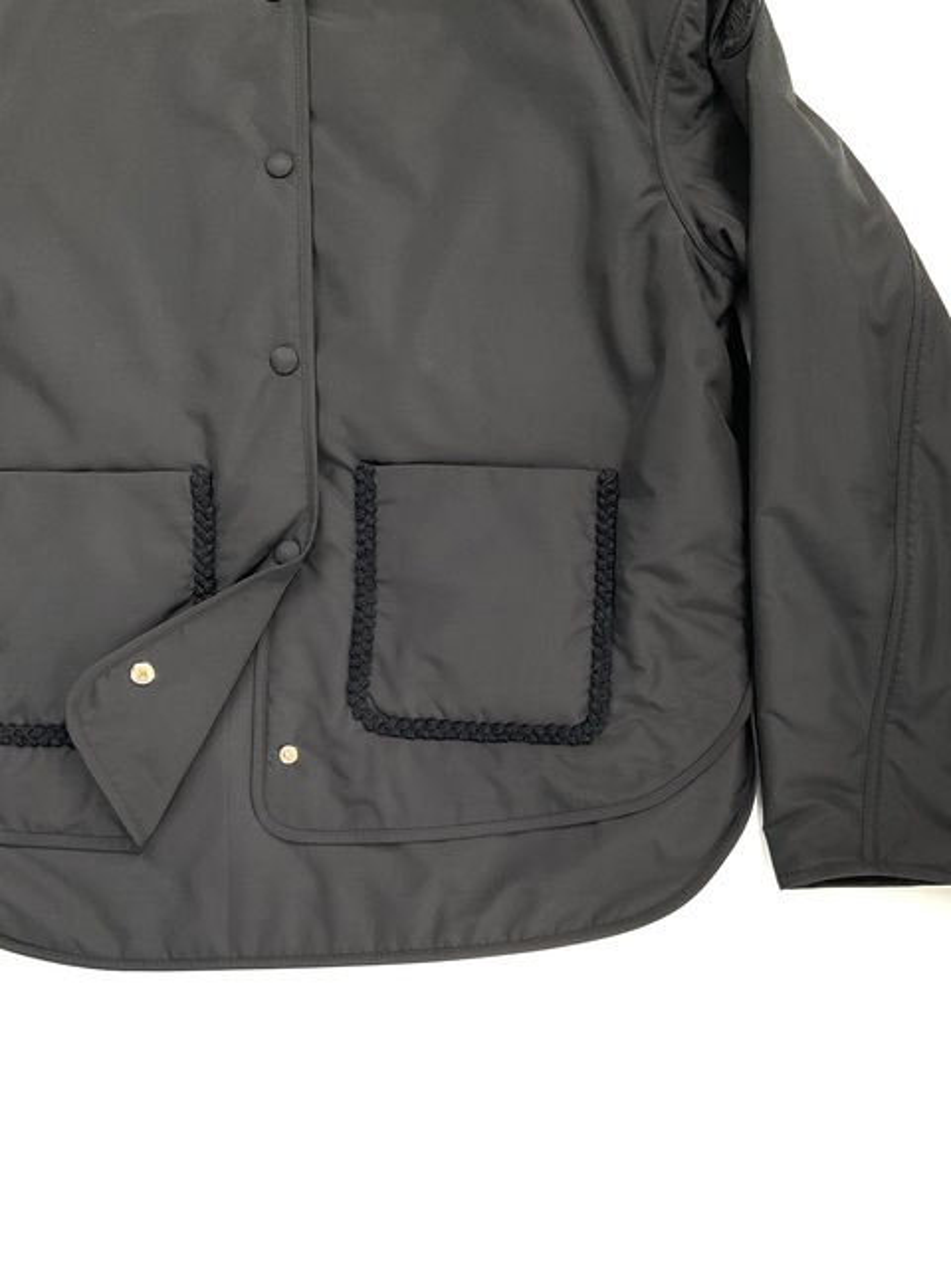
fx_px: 1062
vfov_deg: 61.7
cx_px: 476
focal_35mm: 29
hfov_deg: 48.2
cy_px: 634
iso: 40
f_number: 1.8
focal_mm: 3
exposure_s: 1/120
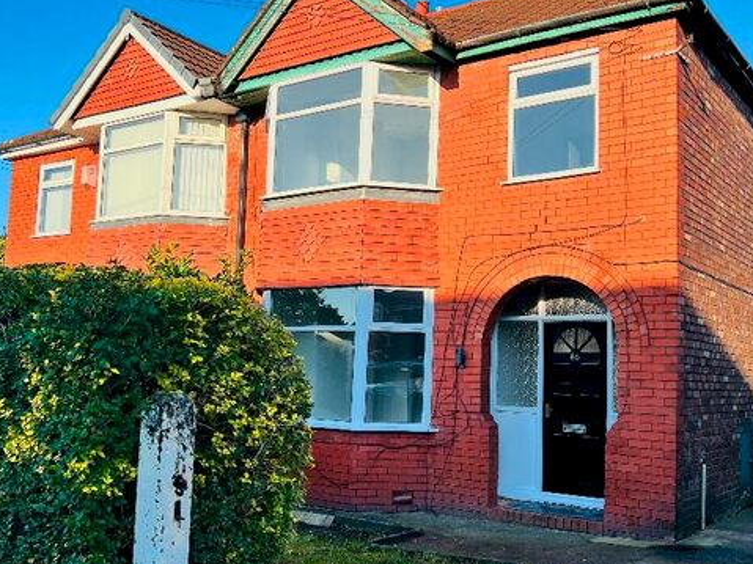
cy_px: 321
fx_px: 826
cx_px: 424
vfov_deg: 37.6
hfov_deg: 48.9
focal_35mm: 38
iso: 50
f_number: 1.5
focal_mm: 5.7
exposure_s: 1/1724
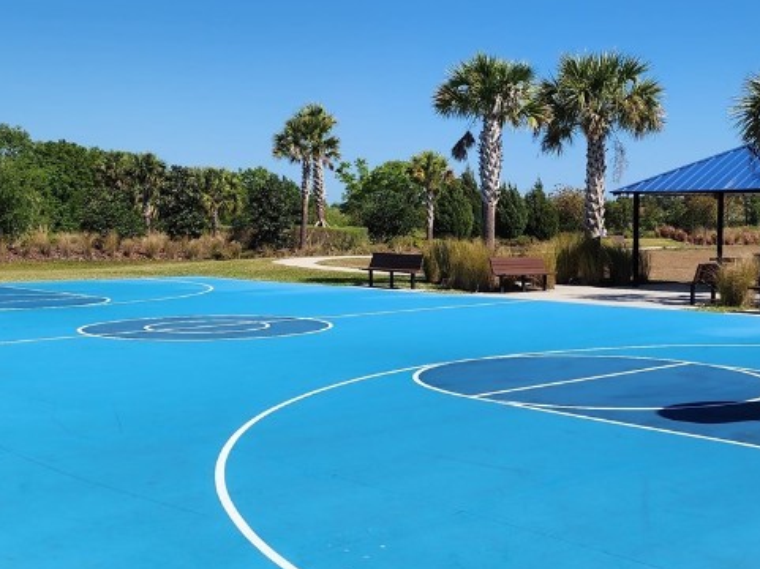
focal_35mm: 49
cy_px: 273
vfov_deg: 29.6
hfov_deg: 38.8
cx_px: 442
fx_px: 1075
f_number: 1.8
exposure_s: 1/1563
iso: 12
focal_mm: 6.4
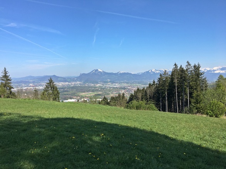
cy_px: 84
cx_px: 113
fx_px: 189
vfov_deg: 48.2
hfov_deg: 61.7
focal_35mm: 29
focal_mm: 4.15
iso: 25
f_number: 2.2
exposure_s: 1/1261
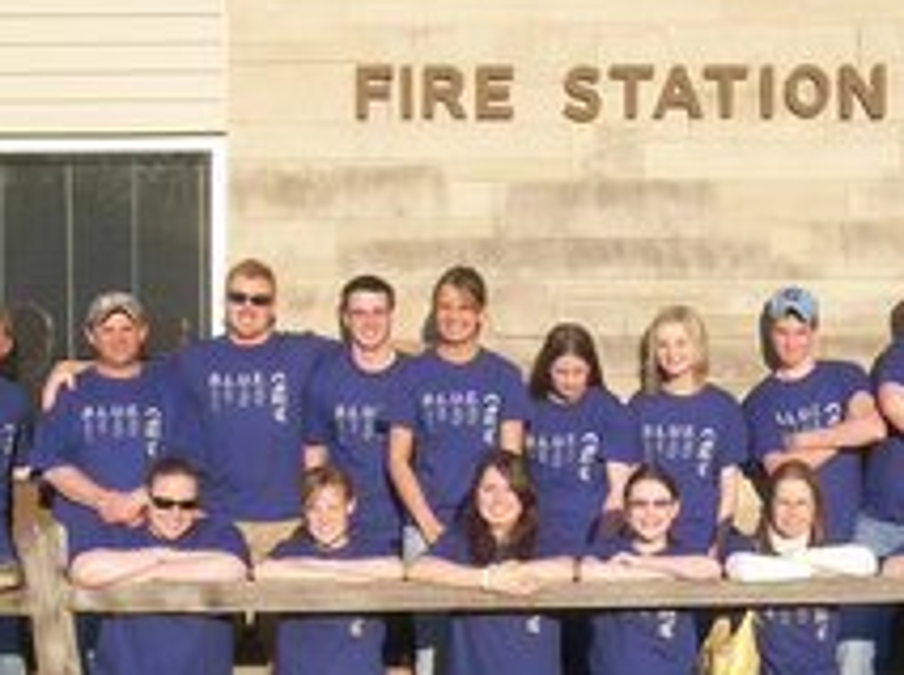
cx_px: 622
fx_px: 2685
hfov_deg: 19.0
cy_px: 499
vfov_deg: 14.3
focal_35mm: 103
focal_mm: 9.4
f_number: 6
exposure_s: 1/283
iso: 80
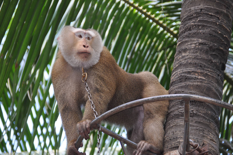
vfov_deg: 4.2
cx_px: 116
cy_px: 78
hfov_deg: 6.3
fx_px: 2133
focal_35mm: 330
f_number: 5.6
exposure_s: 1/125
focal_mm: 220
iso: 560
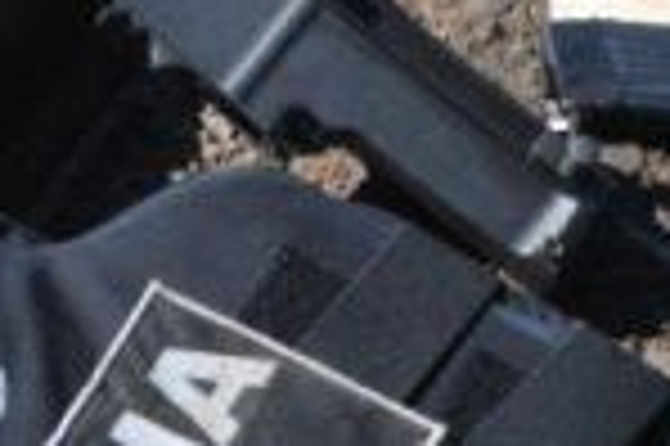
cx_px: 288
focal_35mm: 177
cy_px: -182
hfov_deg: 11.6
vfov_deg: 7.6
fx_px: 3291
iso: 200
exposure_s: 1/320
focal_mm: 22
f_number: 9
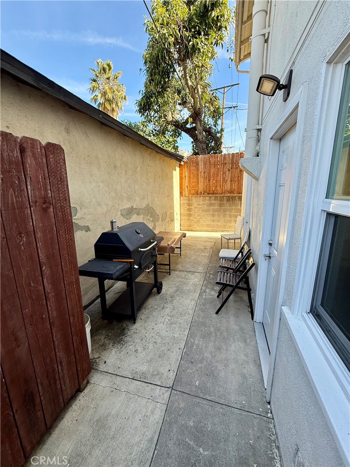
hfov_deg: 85.7
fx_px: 189
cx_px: 175
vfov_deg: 102.1
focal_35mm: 14
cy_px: 234
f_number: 2.2
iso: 64
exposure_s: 1/251
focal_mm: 2.22
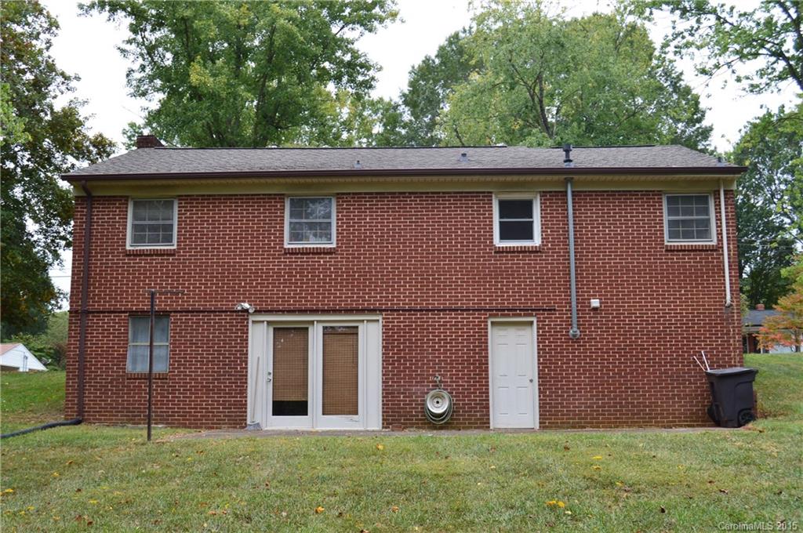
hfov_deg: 49.6
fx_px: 869
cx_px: 402
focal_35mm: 39
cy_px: 266
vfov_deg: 34.1
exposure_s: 1/125
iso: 400
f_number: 9
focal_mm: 26
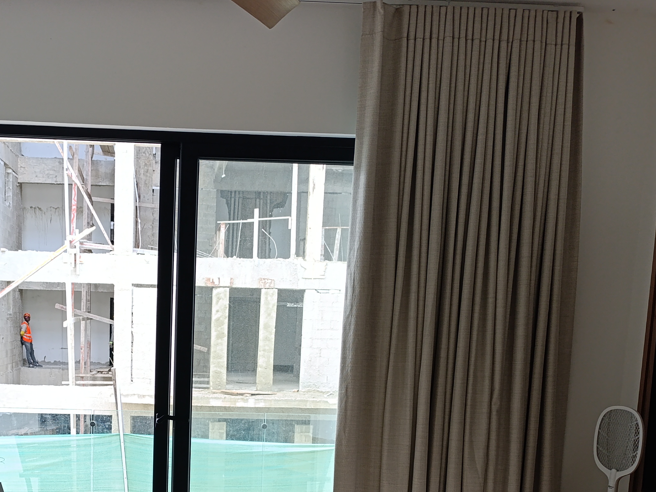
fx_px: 834
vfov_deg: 31.2
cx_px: 186
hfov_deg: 42.0
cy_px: 453
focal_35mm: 44
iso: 320
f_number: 1.6
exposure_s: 1/100
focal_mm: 6.14
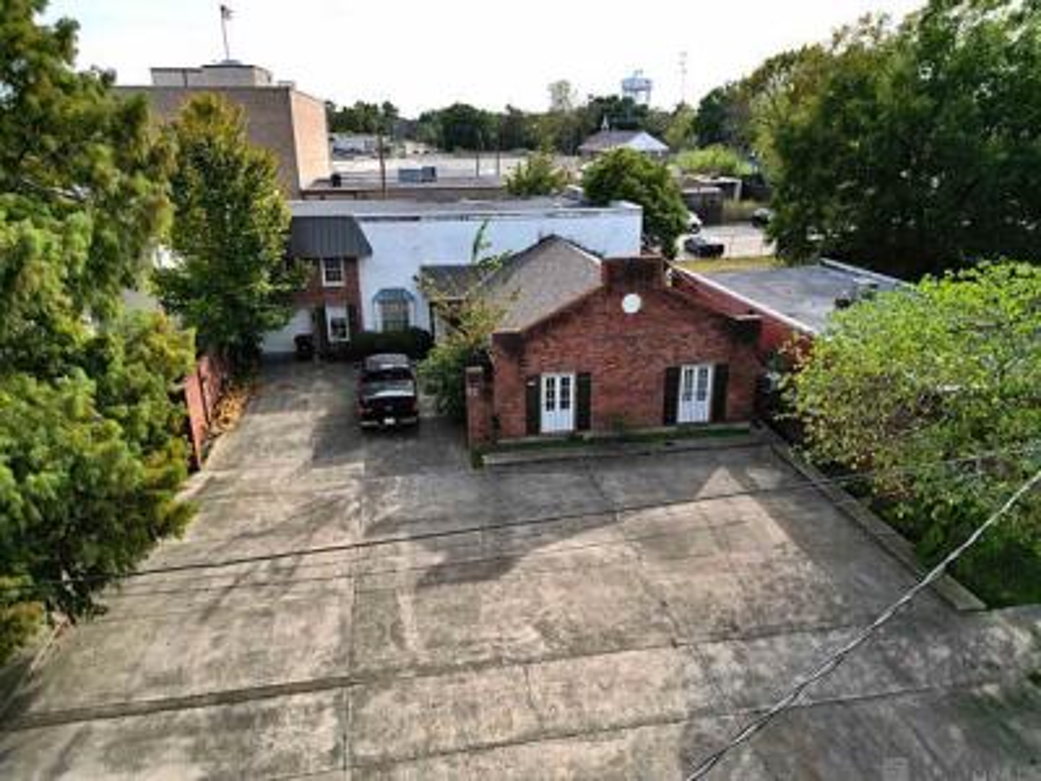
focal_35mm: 24
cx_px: 520
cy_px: 390
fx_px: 722
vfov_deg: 56.8
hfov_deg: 71.6
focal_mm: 6.72
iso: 100
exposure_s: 1/3200
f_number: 1.7
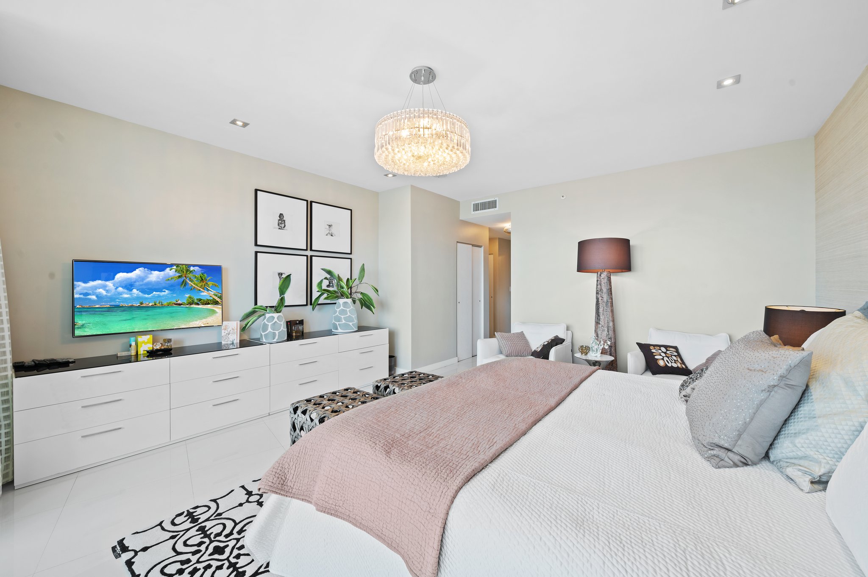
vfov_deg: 81.1
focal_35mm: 14
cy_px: 288
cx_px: 434
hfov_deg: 104.3
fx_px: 337
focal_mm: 14
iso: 200
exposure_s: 1/4
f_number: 8
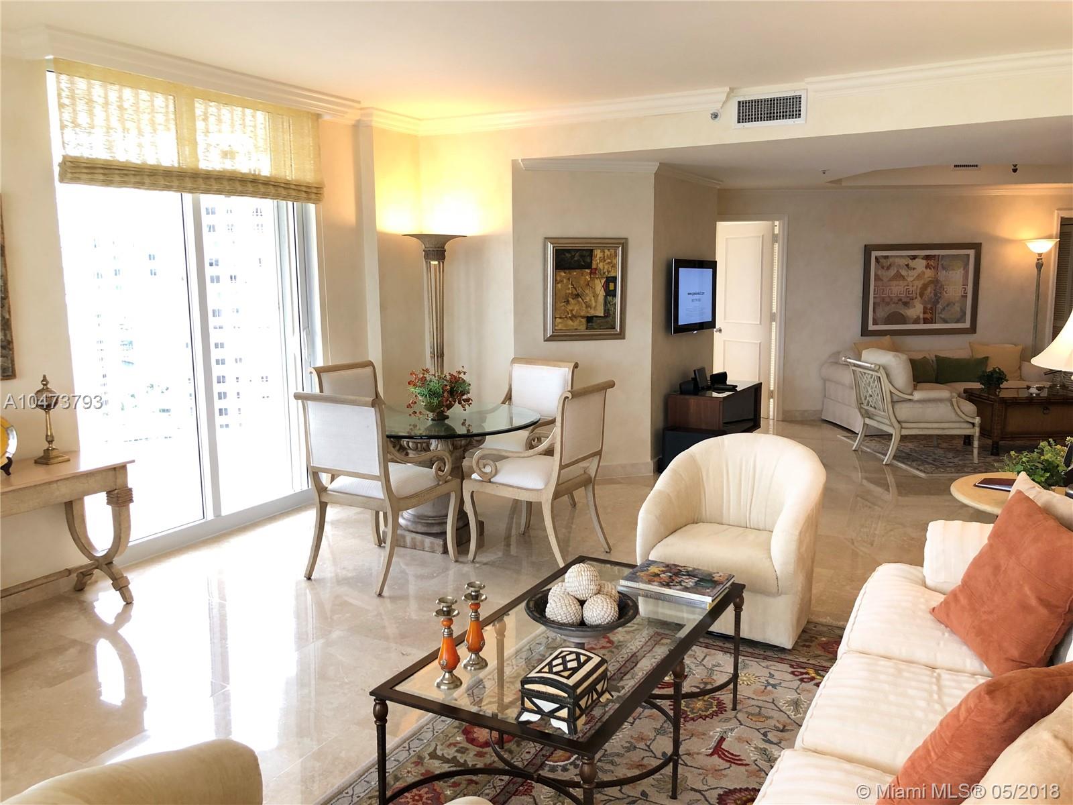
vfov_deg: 49.7
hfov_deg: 63.4
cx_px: 536
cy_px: 402
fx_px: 868
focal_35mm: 28
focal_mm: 4
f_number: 1.8
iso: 32
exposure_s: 1/30
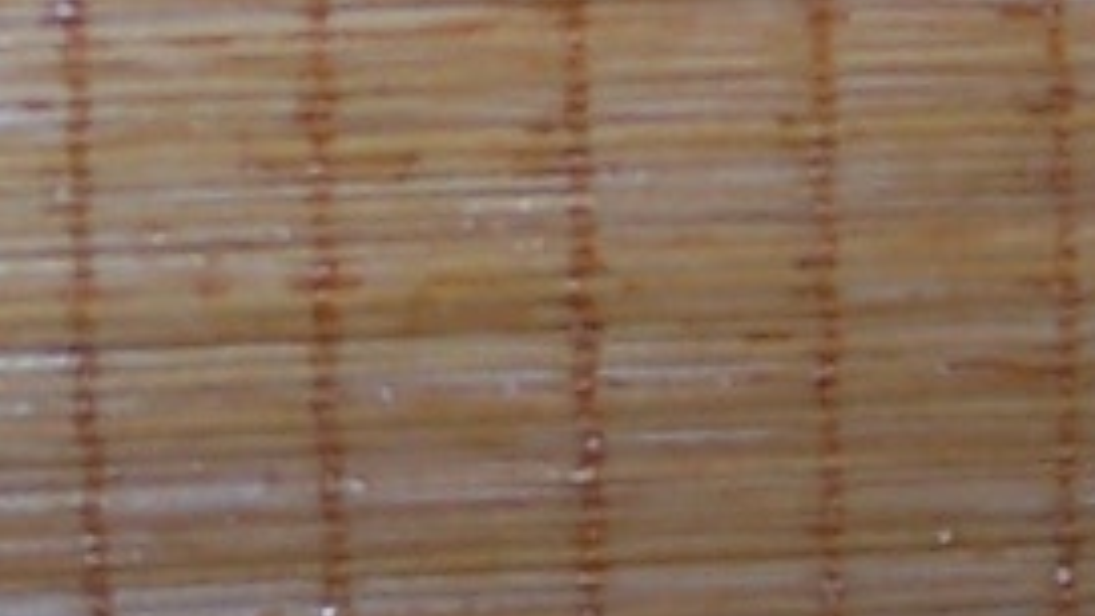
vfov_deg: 5.1
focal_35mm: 236
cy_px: 342
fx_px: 6852
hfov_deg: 9.1
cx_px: 415
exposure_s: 1/60
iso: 80
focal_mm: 6.3
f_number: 2.8
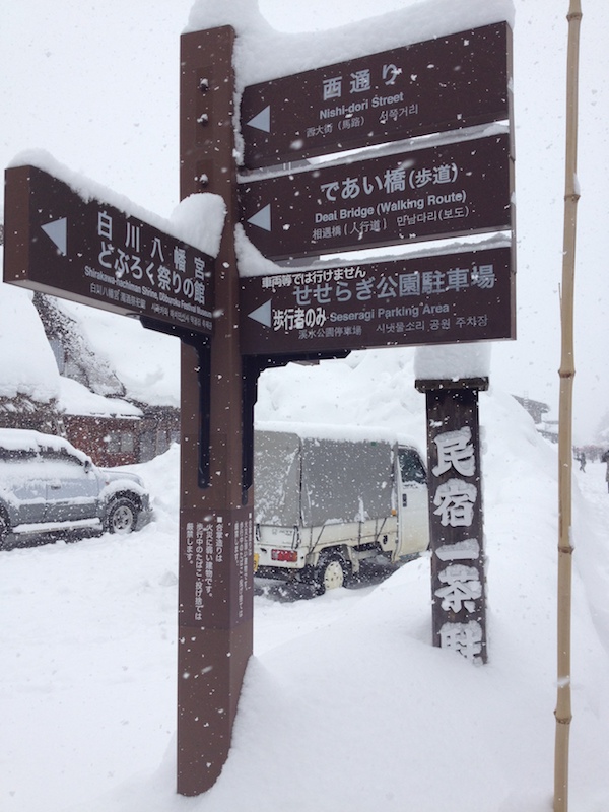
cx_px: 304
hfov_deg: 40.7
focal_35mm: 35
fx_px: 821
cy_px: 406
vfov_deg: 52.6
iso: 50
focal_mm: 4.28
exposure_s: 1/1082
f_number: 2.4
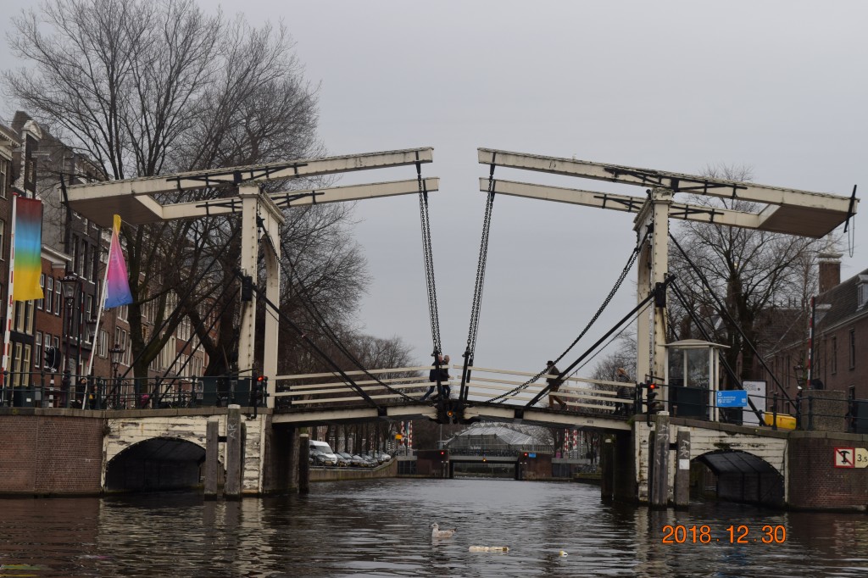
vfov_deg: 19.7
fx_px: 1663
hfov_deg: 29.3
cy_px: 289
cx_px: 434
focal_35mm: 69
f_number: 8
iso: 400
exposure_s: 1/250
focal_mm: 46
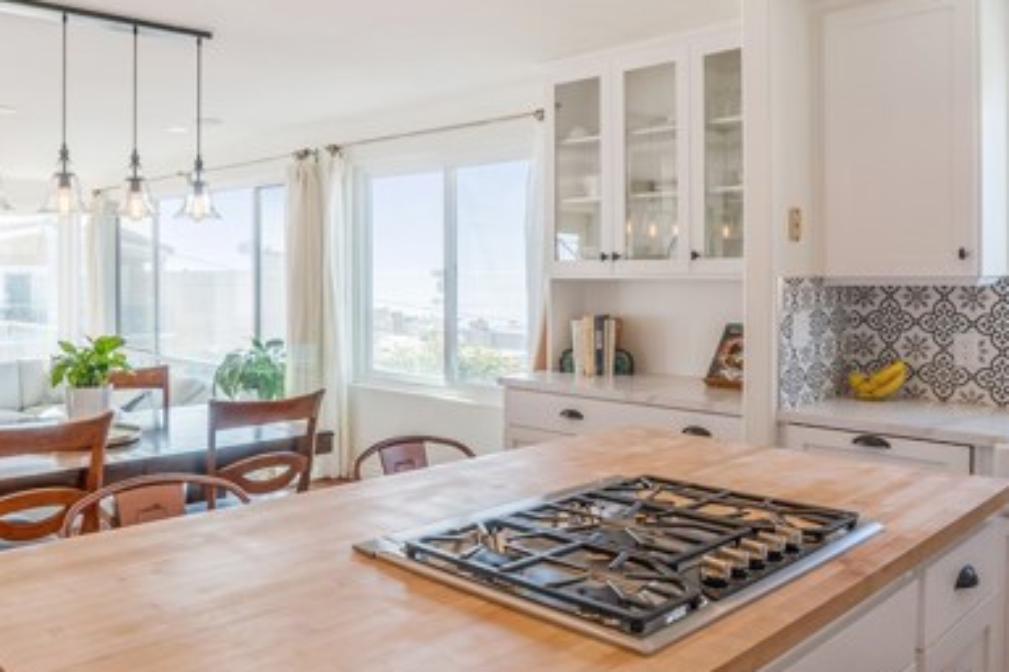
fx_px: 841
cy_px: 282
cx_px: 415
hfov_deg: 61.5
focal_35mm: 30
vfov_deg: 43.5
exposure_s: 1/320
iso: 125
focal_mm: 18
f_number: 8
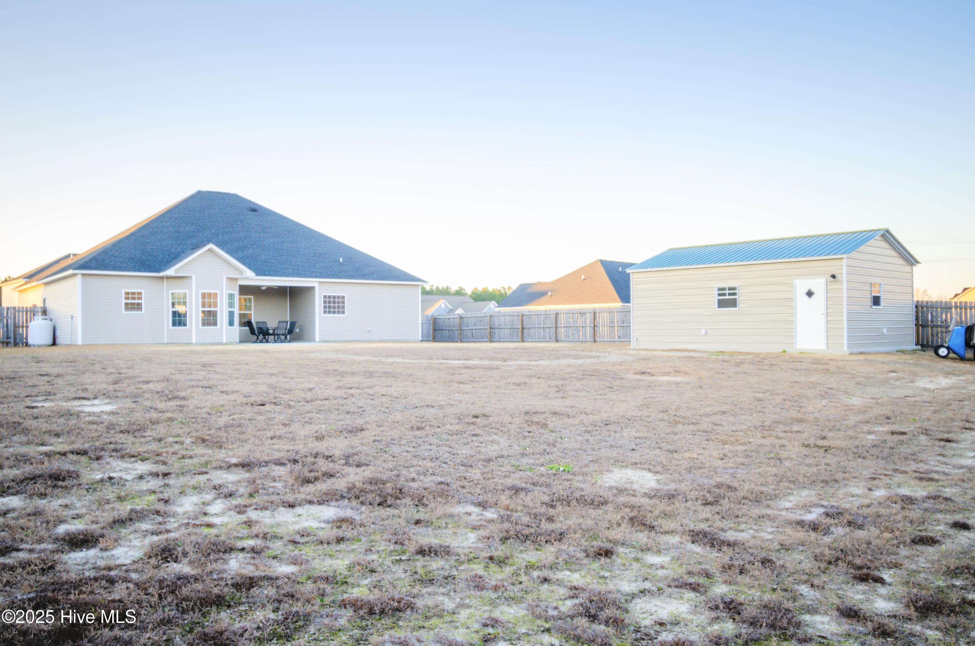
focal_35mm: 30
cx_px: 488
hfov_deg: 62.0
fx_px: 811
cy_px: 323
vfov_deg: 43.4
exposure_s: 1/60
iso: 200
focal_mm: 20
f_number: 6.3
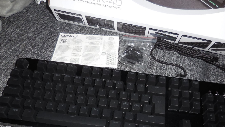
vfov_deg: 35.8
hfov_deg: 60.9
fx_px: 191
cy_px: 97
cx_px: 122
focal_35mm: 32
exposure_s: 1/25
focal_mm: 4.5
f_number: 3.3
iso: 125
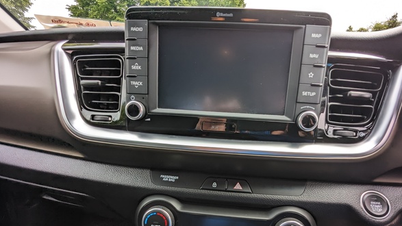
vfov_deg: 56.3
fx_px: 203
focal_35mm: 19
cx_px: 218
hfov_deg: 89.4
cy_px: 160
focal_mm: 2.35
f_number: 2.2
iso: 42
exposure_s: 1/289
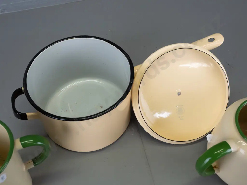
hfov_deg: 42.9
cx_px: 124
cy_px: 92
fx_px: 314
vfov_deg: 32.9
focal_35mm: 44
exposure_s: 1/640
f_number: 5.6
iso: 3200
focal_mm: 22
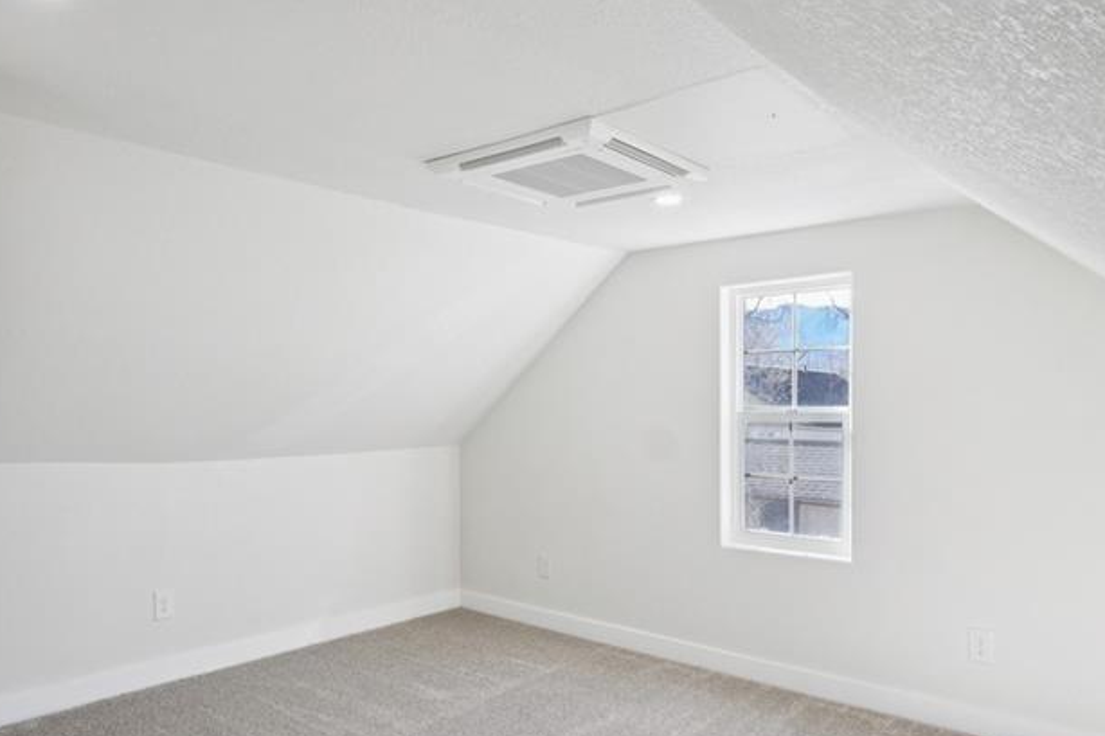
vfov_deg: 51.2
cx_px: 520
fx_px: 767
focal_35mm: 25
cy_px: 396
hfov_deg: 71.5
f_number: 8
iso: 800
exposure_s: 1/20
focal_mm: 10
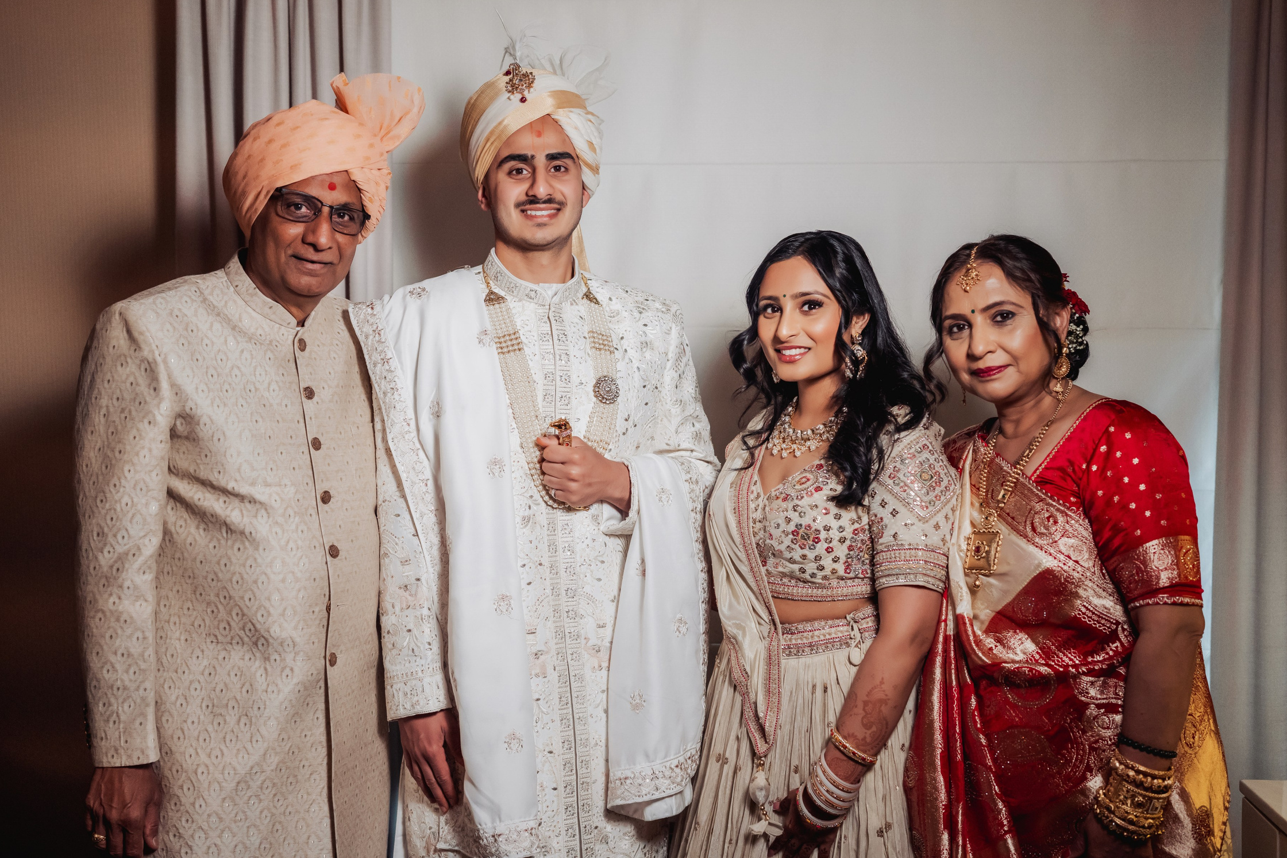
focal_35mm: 40
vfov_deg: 33.4
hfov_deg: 48.4
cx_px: 614
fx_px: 1430
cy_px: 463
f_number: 2.5
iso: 1600
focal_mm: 35
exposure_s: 1/400
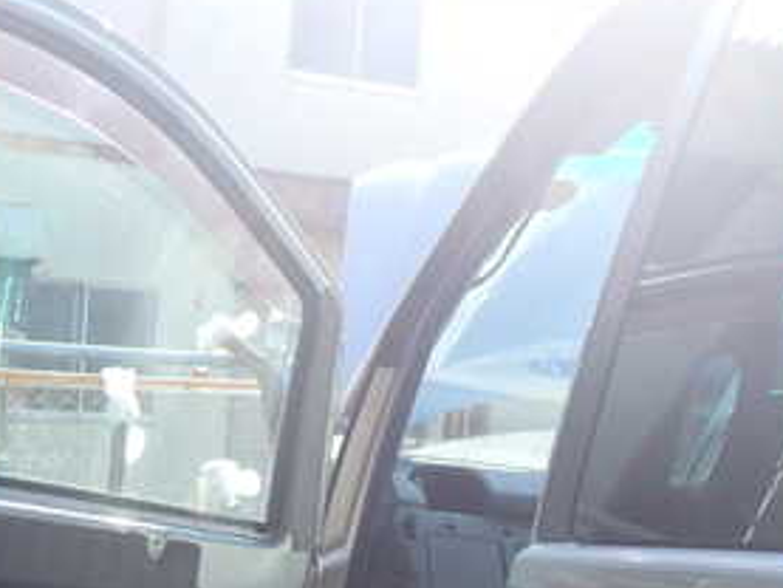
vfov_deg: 22.0
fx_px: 1471
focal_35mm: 65
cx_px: 42
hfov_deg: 28.4
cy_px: 551
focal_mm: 5.4
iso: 100
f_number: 3.2
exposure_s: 1/250
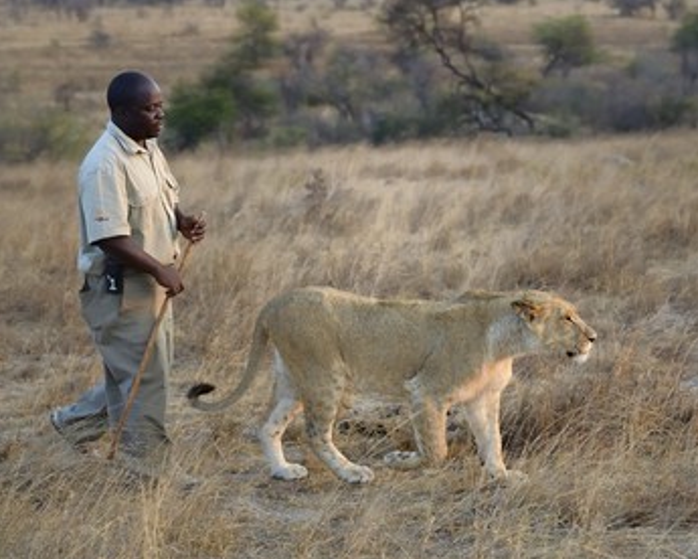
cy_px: 282
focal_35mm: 80
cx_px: 390
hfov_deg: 23.8
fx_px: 1653
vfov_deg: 19.2
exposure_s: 1/320
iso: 800
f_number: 4
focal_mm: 70
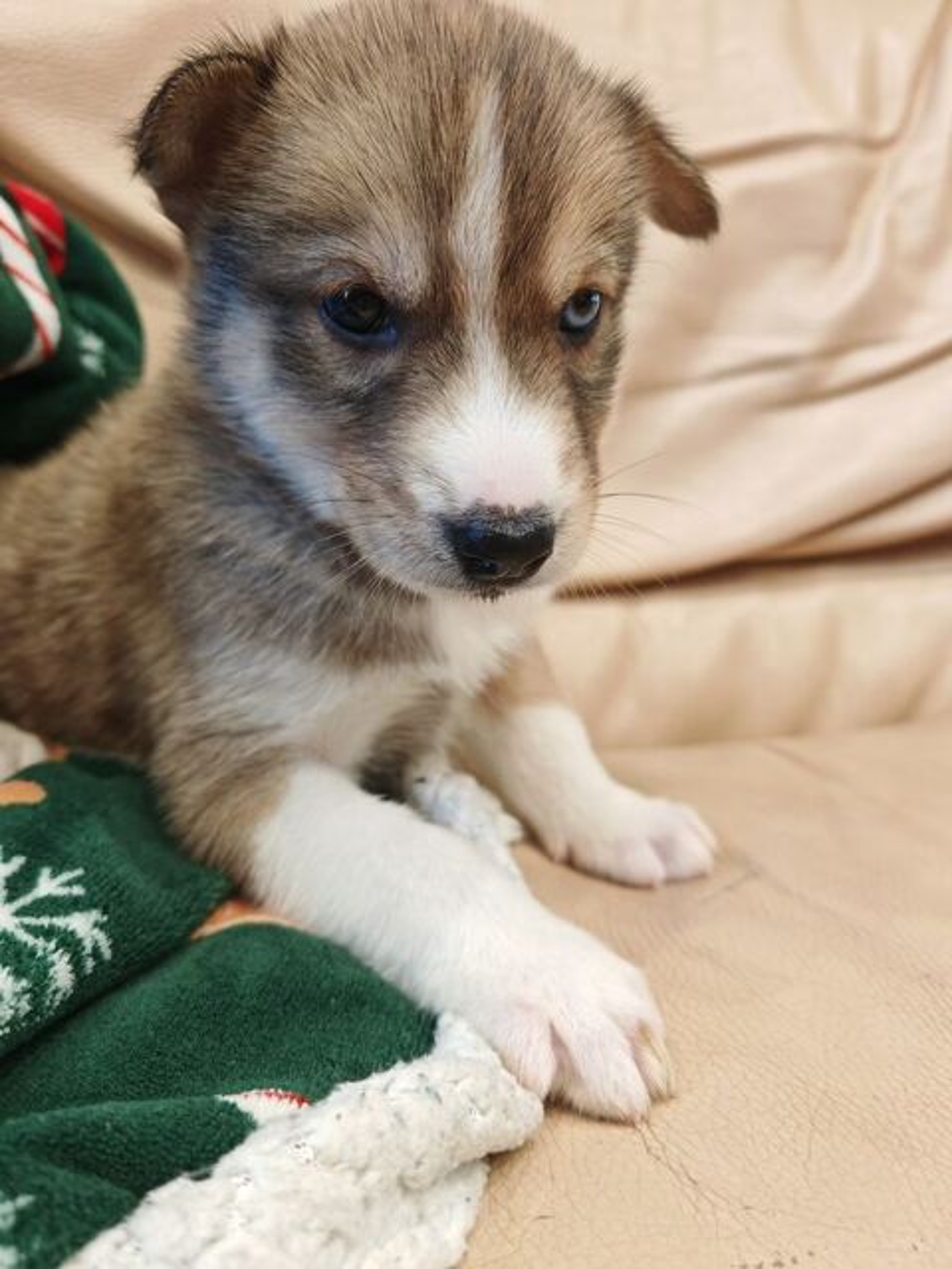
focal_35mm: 27
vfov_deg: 65.3
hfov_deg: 51.4
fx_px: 990
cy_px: 634
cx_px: 476
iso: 1250
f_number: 1.9
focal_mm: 6.67
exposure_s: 1/160
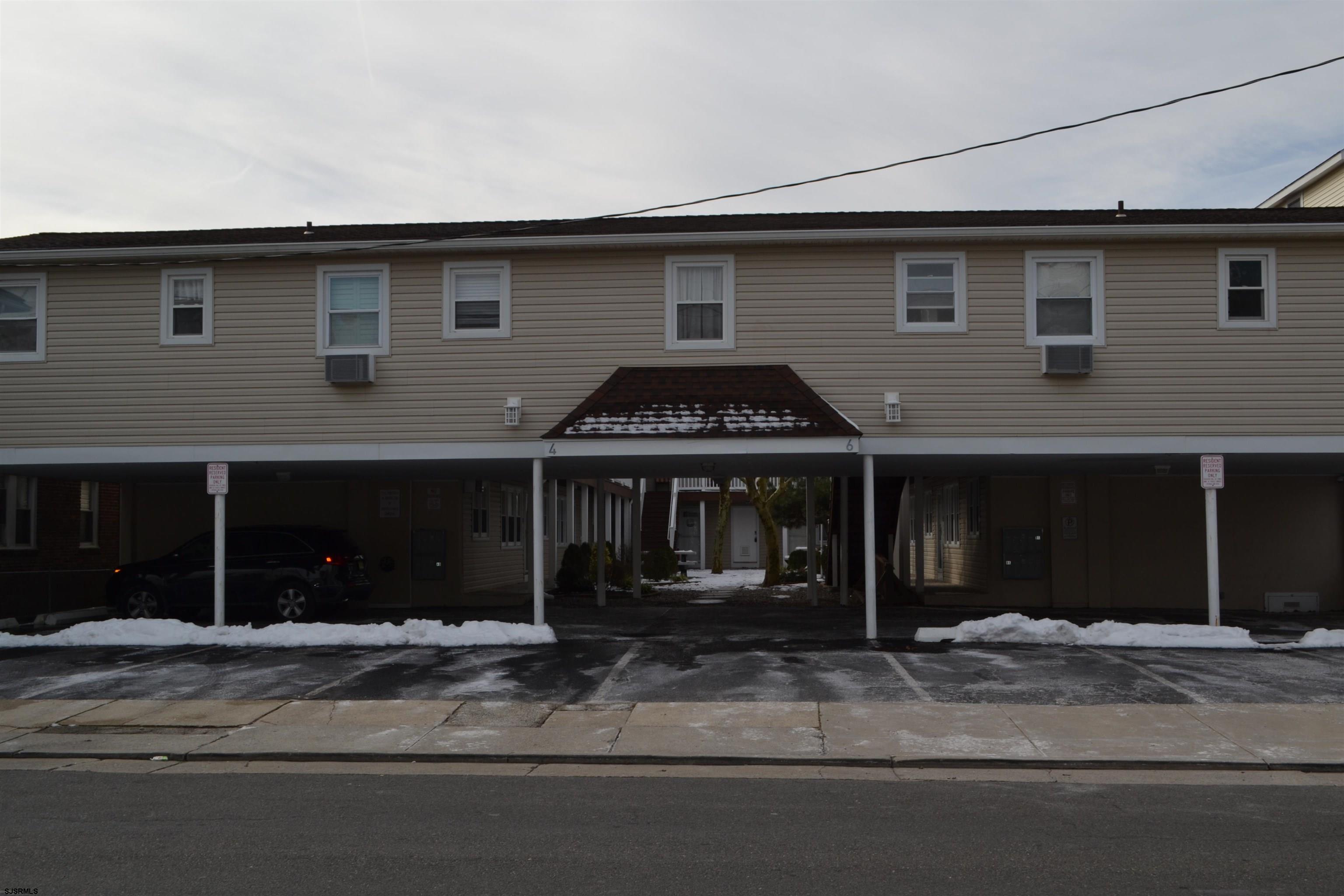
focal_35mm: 36
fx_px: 1344
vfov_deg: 36.9
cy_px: 448
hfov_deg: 53.1
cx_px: 672
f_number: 9
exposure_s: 1/200
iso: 100
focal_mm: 24
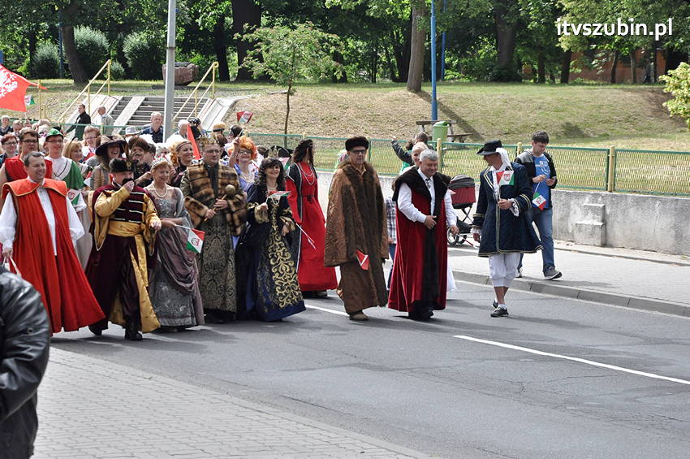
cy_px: 230
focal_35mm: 112
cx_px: 345
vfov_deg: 12.2
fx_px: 2154
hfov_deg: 18.2
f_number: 9
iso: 1250
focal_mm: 75
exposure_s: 1/1250
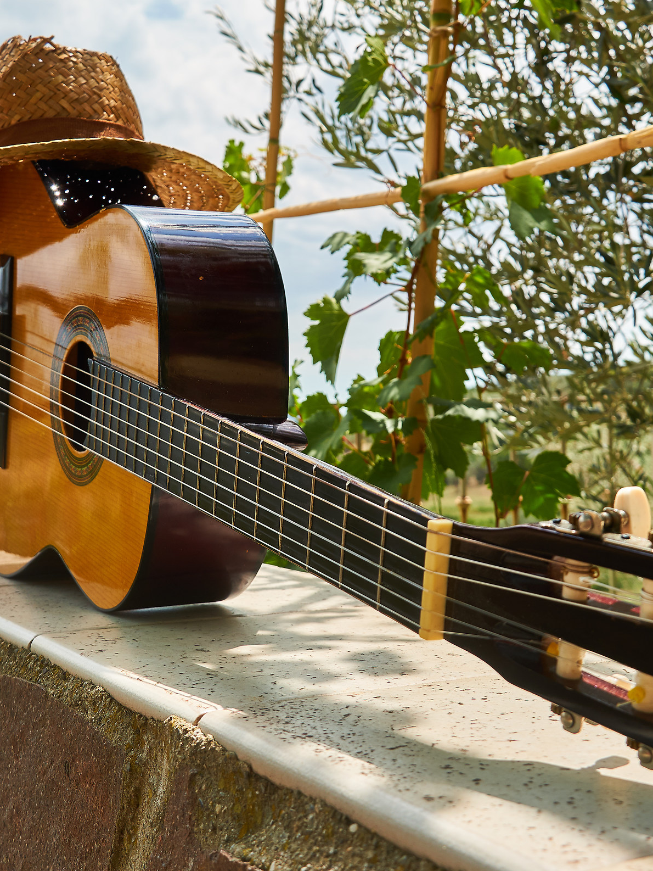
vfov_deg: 39.7
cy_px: 434
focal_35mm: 48
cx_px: 298
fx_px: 1207
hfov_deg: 30.3
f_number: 5.6
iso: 100
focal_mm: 22
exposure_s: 1/350
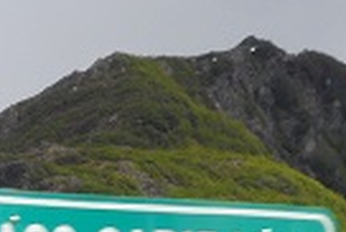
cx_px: -412
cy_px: 515
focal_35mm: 254
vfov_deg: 5.3
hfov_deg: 7.7
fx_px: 2444
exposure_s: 1/350
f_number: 5
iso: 80
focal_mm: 9.3
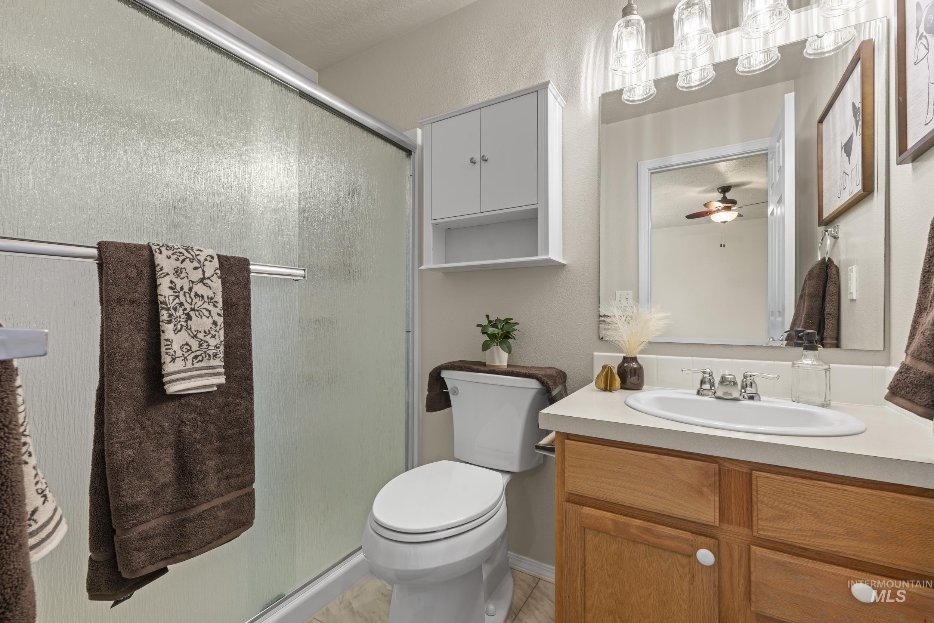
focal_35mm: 16
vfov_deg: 75.5
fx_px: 402
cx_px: 467
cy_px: 312
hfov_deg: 98.5
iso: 100
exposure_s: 2
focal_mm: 15.5
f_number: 9
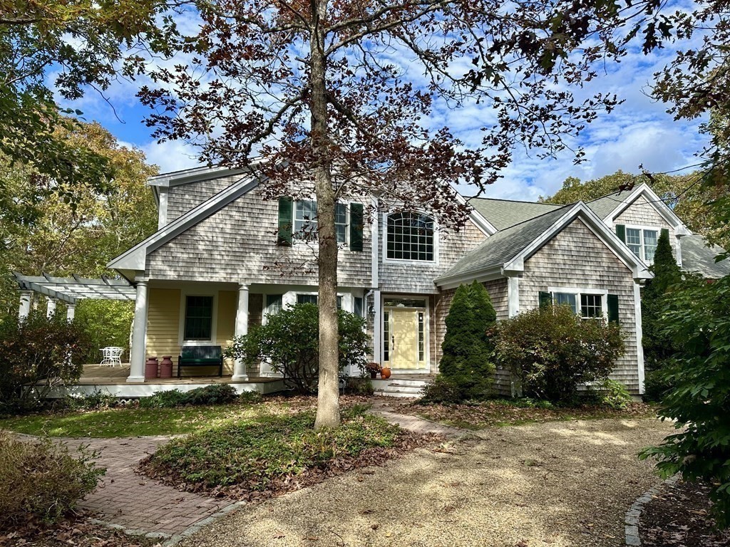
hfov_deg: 71.6
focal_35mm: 24
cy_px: 274
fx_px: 506
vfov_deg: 56.8
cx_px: 365
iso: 80
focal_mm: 6.86
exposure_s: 1/1949
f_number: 1.78
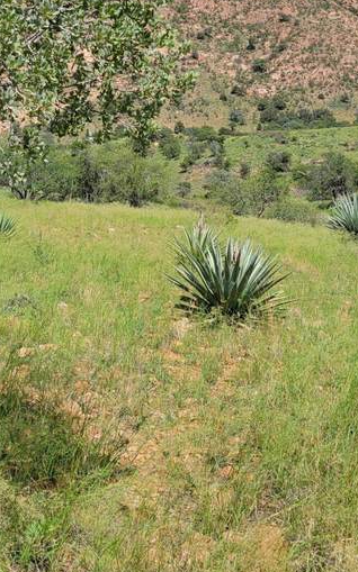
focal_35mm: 52
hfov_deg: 24.8
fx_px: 812
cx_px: 147
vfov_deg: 37.4
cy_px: 110
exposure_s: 1/2782
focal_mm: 5.4
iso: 40
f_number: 1.8
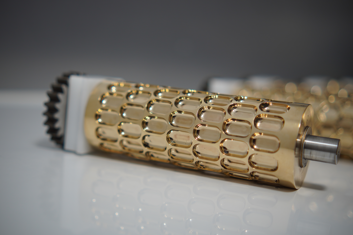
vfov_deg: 26.7
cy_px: 119
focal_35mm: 51
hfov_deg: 39.2
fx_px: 495
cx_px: 178
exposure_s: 1/320
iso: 100
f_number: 1.4
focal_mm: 33
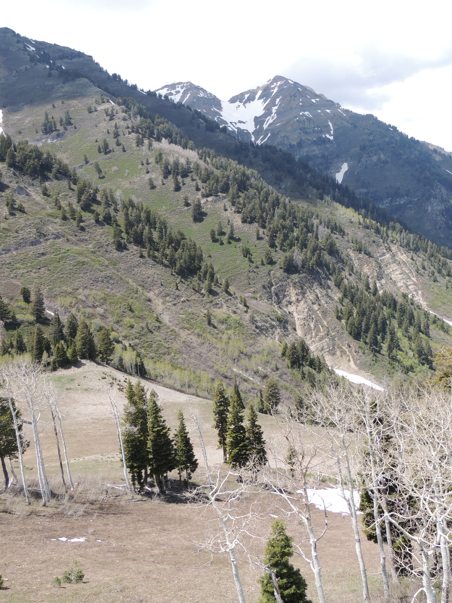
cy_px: 302
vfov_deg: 55.4
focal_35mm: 33
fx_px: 575
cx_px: 226
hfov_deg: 42.9
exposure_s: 1/800
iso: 100
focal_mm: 5.8
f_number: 3.2
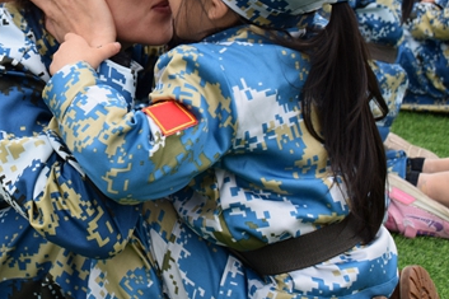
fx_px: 974
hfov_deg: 25.4
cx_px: 69
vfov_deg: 17.1
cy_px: 13
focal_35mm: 78
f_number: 6.3
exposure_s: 1/160
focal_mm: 23
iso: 400
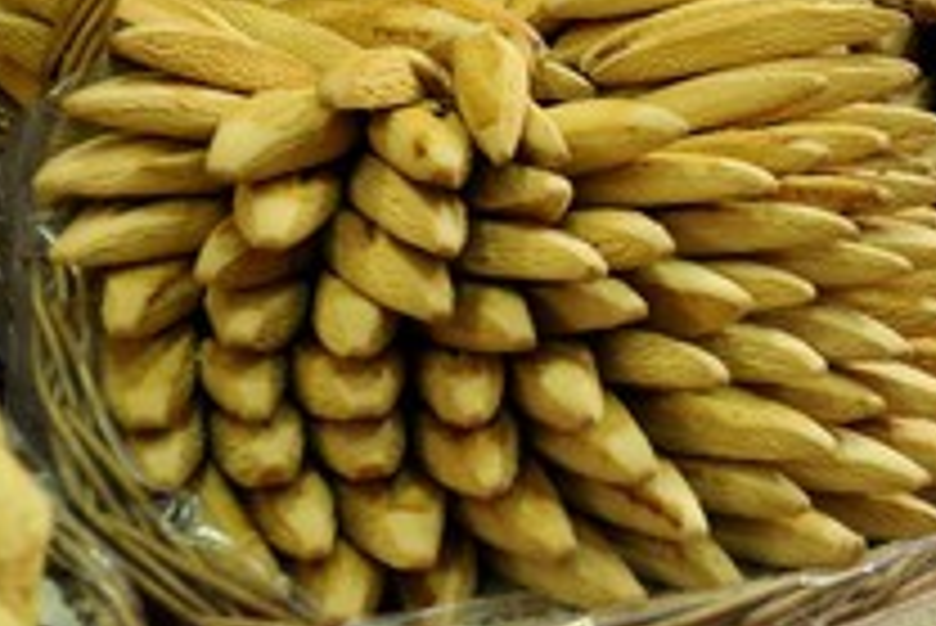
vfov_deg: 13.0
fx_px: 2732
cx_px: 801
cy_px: 63
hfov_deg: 19.2
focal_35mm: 105
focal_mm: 52
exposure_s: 1/50
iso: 800
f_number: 4
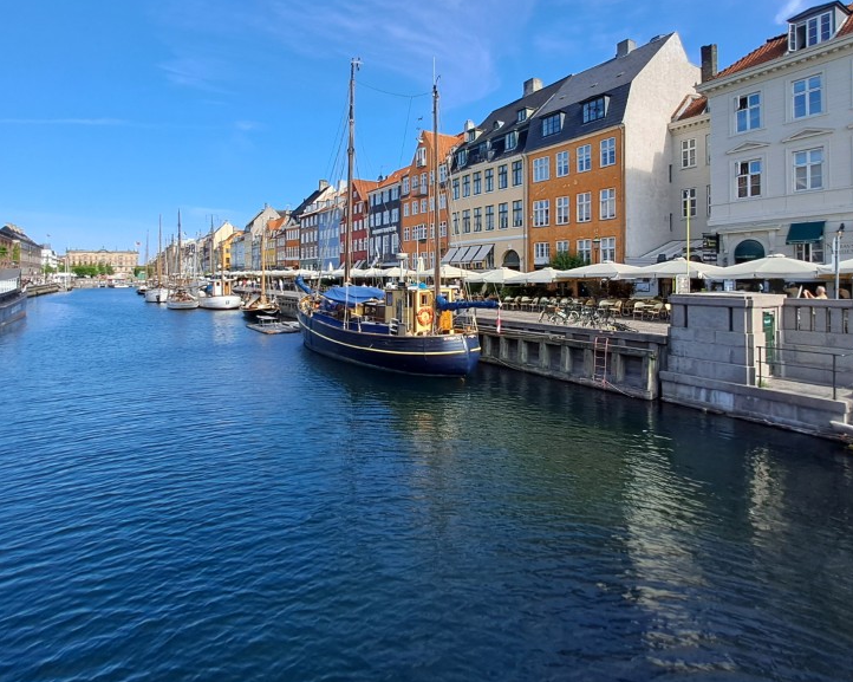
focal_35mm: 18
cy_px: 269
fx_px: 454
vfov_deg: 72.9
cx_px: 414
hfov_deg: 86.4
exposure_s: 1/1109
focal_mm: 1.42
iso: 40
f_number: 2.2
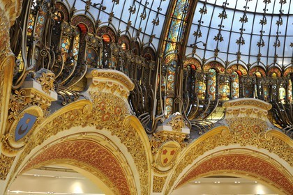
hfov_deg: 34.5
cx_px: 146
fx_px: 472
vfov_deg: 23.4
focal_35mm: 58
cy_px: 98
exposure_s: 1/30
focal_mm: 58
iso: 400
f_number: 4
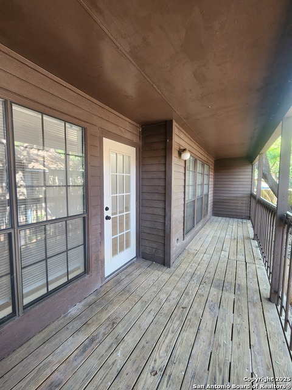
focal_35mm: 13
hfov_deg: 89.9
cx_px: 146
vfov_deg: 106.2
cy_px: 195
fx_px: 146
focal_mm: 2.2
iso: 200
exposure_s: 1/60
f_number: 2.2
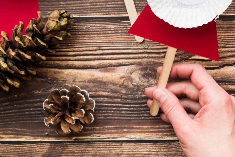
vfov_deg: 19.5
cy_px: 28
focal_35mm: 69
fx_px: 450
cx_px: 199
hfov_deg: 28.4
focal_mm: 38
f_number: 8
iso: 100
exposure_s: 1/5
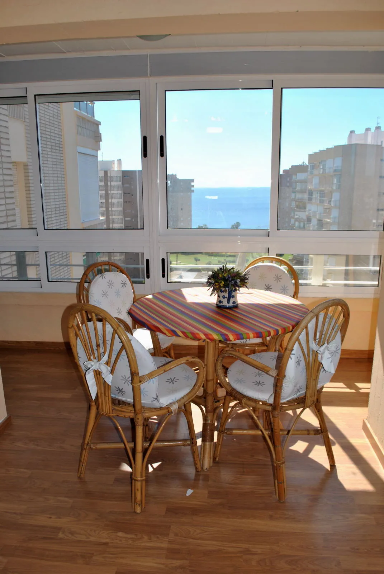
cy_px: 287
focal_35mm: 27
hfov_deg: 48.0
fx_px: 431
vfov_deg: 67.3
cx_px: 192
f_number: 7.1
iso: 100
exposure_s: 1/200
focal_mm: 18
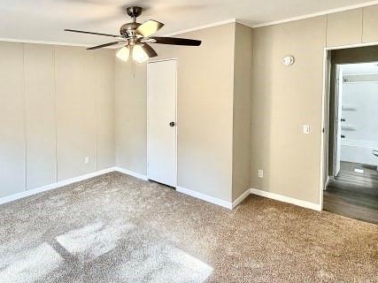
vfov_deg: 62.5
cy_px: 106
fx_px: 229
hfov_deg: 78.4
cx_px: 158
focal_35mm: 21
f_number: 2.2
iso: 160
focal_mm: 2.22
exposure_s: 1/120
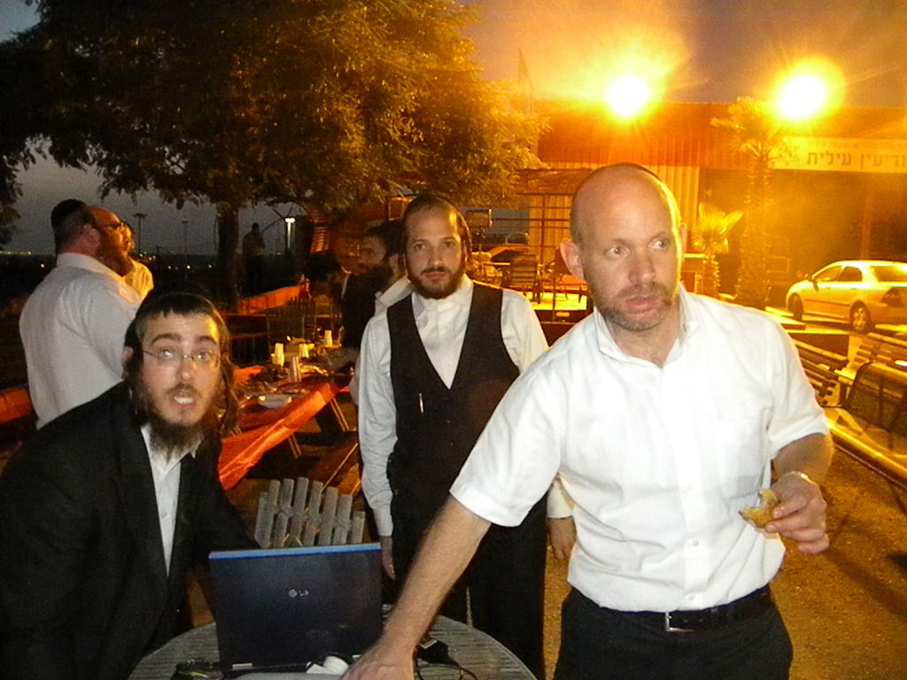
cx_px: 454
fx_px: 734
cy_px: 340
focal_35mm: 28
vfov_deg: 49.7
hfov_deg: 63.4
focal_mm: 5
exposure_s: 1/26
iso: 3200
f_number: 3.5
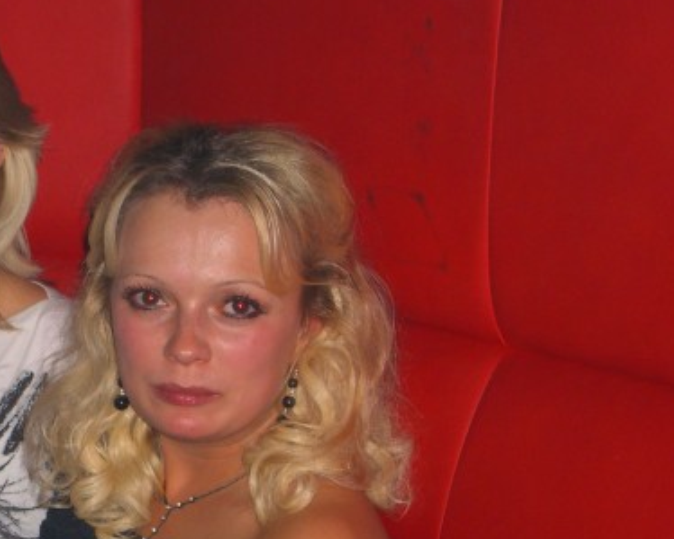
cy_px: 397
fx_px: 2832
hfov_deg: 13.4
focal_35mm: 142
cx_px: -22
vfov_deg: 10.8
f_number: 4
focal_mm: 14.2
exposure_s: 1/60
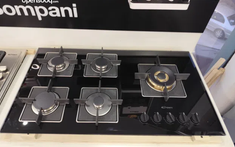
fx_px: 160
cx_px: 115
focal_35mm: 25
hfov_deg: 72.5
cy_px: 67
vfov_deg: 49.2
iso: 640
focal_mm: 6.14
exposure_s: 1/25
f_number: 1.65
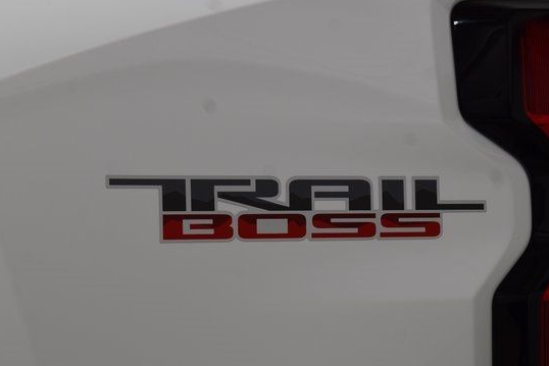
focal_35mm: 125
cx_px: 290
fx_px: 1907
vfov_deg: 11.0
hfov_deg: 16.4
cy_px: 198
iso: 500
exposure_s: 1/30
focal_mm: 70
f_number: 7.1
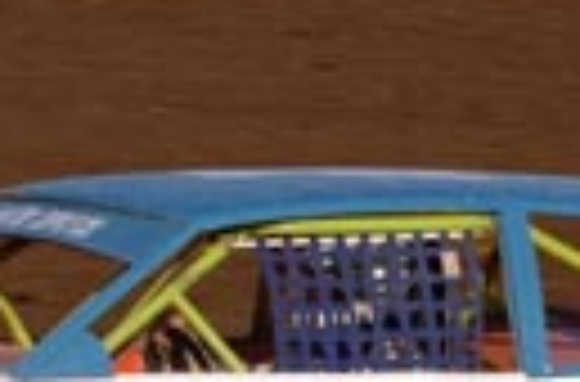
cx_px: 247
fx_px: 9359
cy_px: 391
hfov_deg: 3.5
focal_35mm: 583
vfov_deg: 2.3
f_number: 10
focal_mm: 100
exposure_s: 1/500
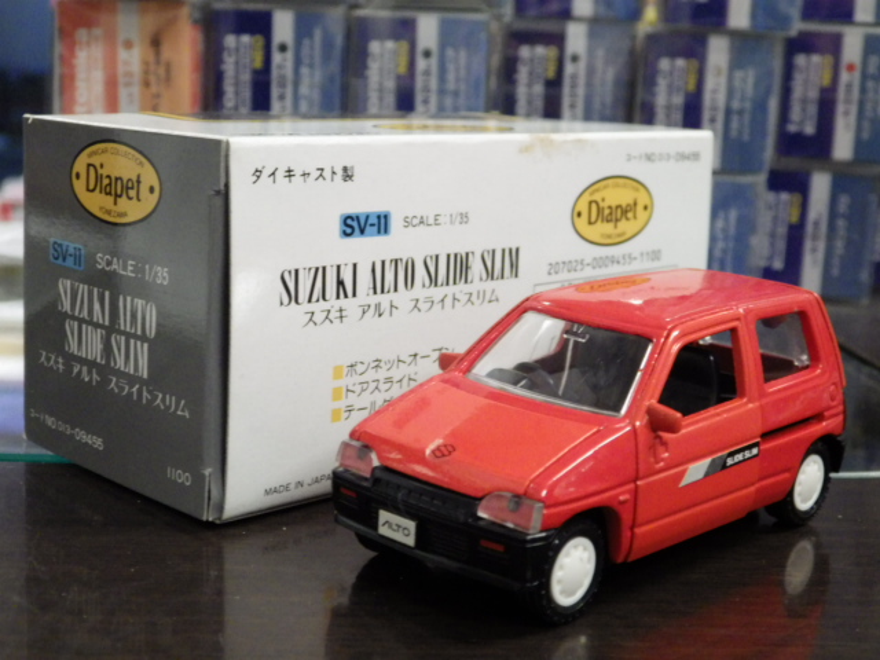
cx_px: 440
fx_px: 1500
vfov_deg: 24.8
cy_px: 330
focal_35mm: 59
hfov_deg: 32.7
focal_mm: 10.7
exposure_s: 1/45
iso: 800
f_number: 4
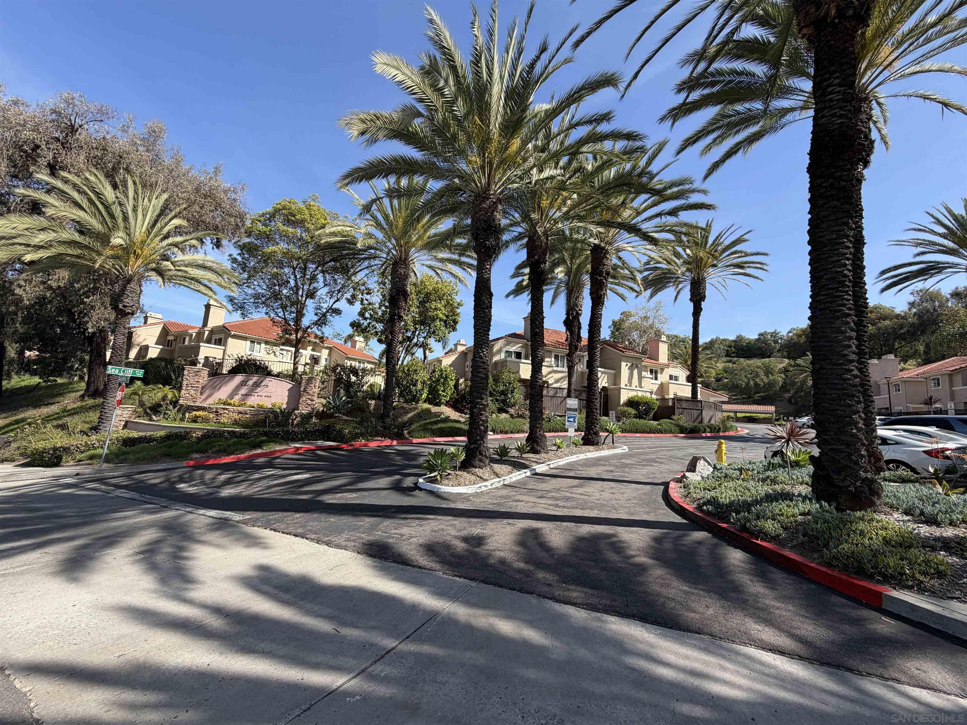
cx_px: 484
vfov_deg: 85.7
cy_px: 362
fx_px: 391
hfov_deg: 102.1
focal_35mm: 14
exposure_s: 1/770
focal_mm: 2.22
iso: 32
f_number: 2.2
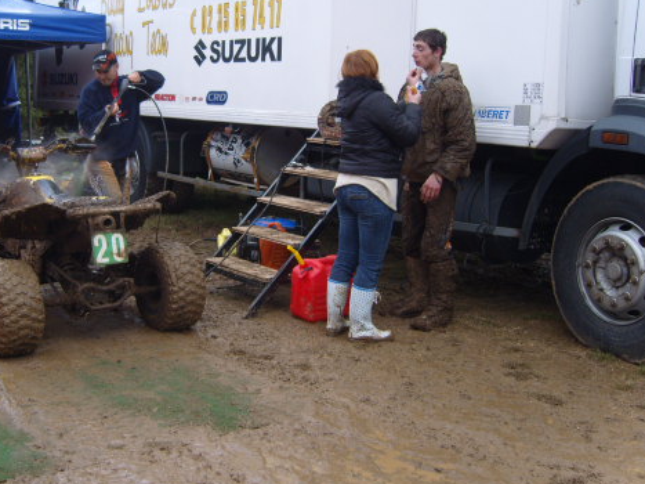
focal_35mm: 48
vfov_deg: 30.2
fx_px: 894
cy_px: 216
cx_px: 224
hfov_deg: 39.3
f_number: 2.8
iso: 80
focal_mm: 7.4
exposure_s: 1/500
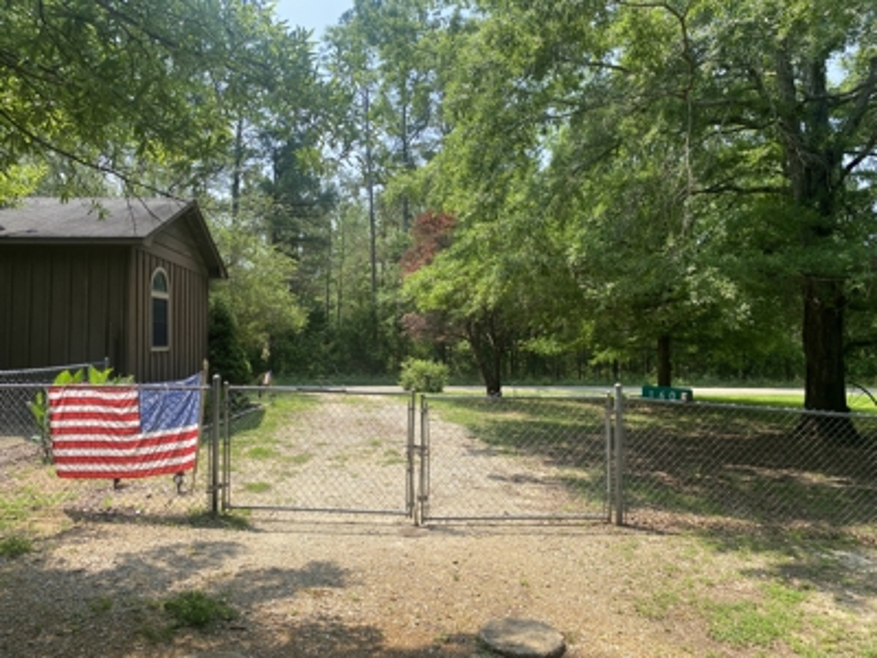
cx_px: 438
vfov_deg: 53.1
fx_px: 659
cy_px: 329
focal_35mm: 26
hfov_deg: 67.3
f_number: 1.8
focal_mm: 4.25
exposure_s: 1/1103
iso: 32
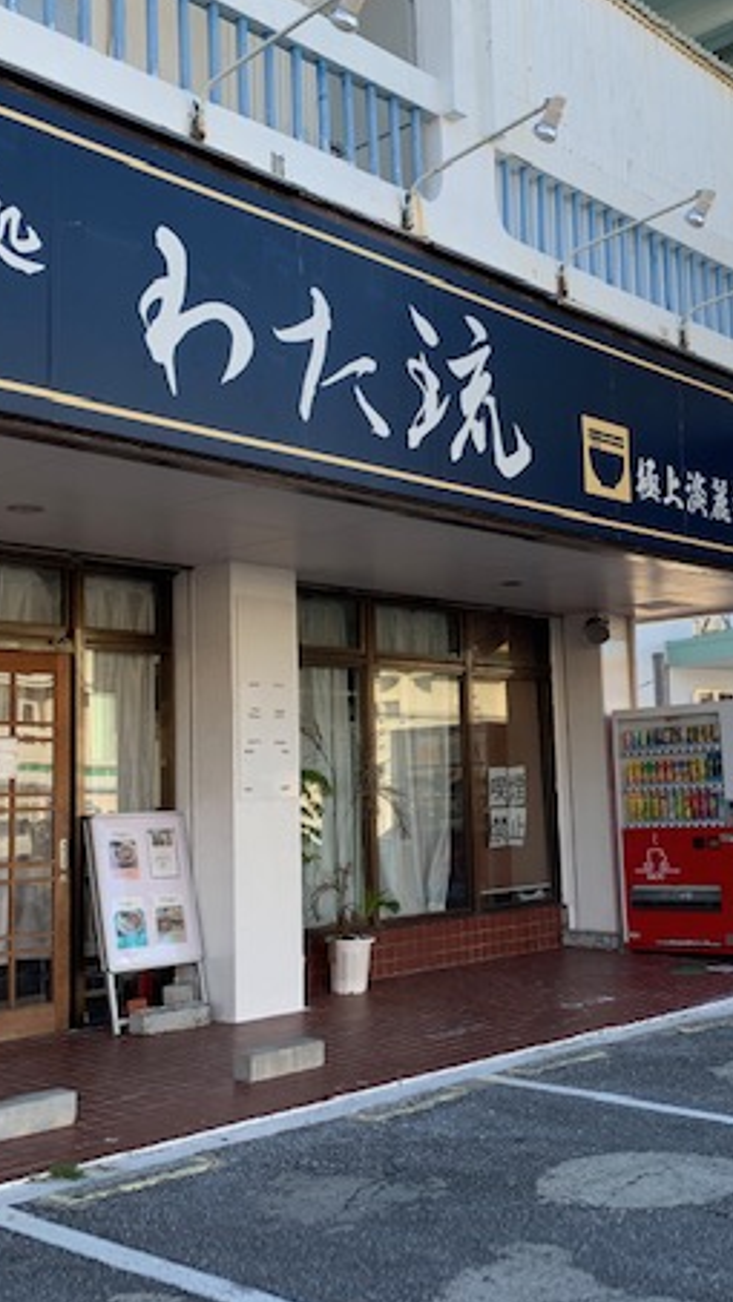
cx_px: 509
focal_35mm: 40
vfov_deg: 50.5
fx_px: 1381
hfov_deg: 29.4
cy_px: 632
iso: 25
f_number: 1.8
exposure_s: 1/351
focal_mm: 4.25
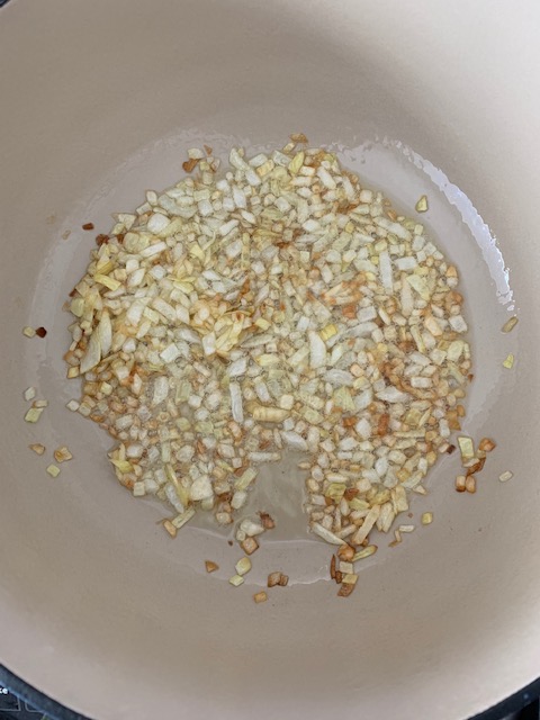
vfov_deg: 67.3
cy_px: 360
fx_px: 541
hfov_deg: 53.1
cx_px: 270
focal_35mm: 26
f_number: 1.8
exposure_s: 1/65
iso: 100
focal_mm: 4.25
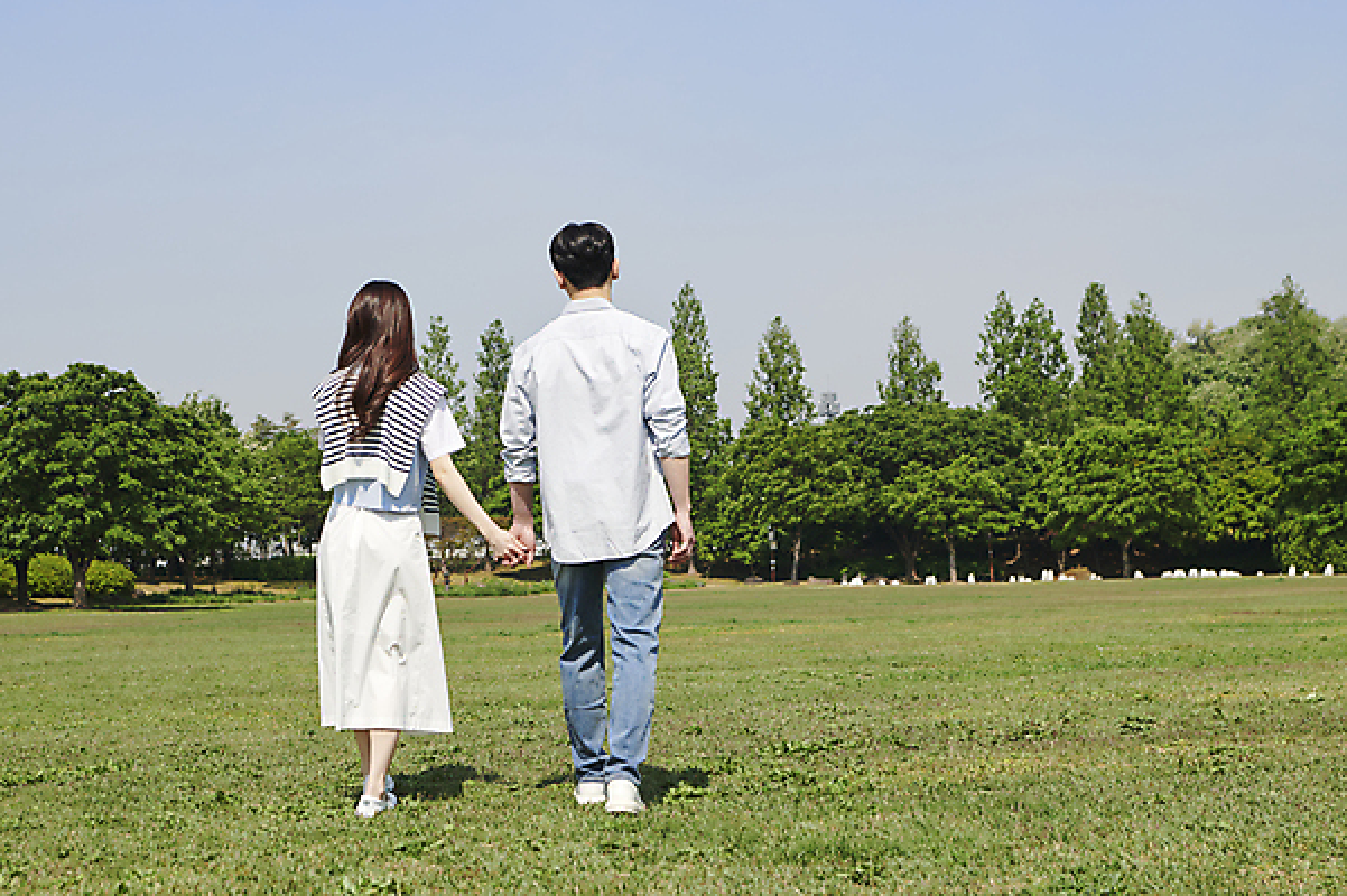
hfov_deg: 33.4
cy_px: 448
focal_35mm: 60
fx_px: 2244
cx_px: 674
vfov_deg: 22.6
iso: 100
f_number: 6.3
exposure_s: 1/500
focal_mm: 50
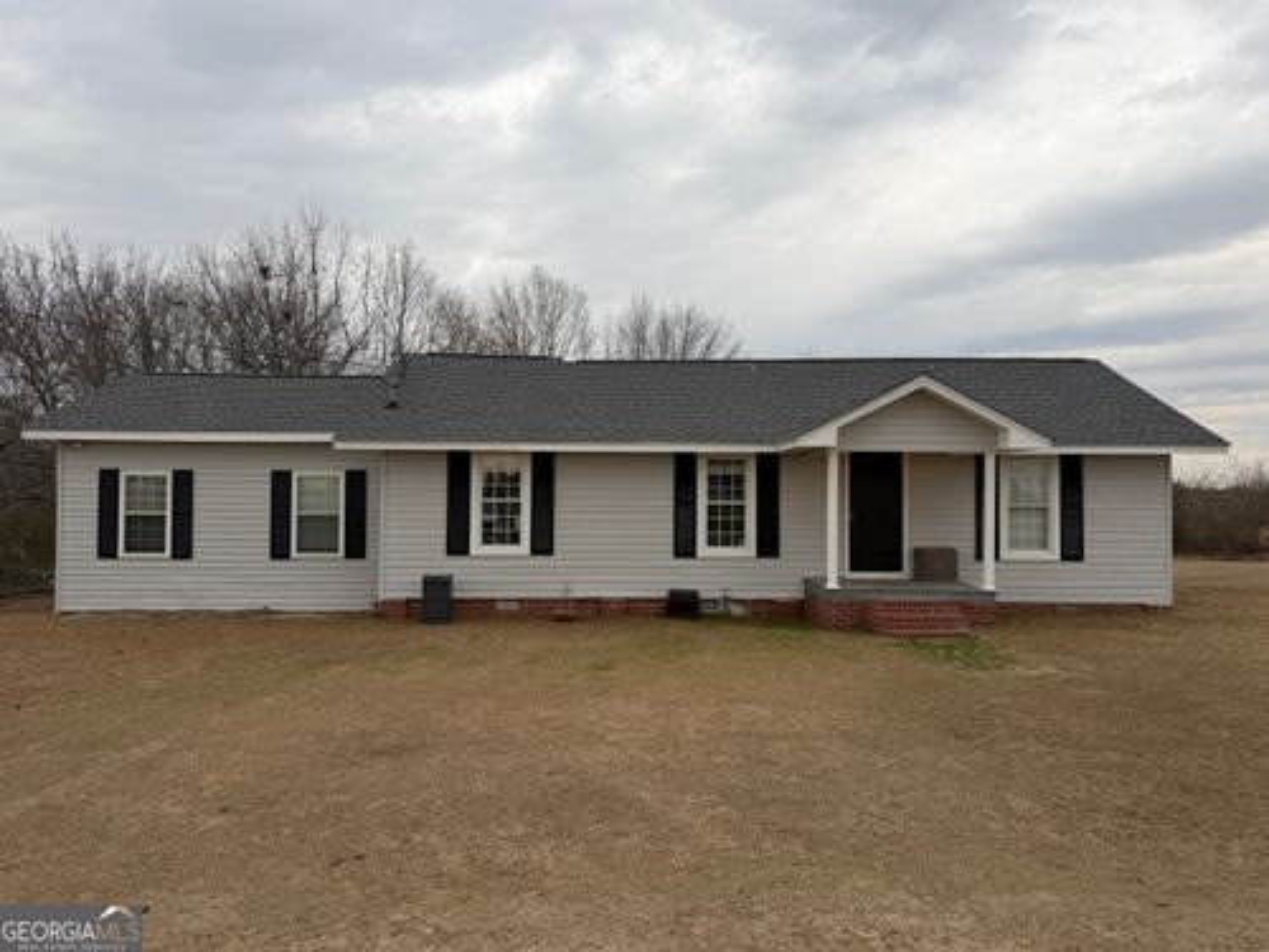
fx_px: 880
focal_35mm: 24
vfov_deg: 56.8
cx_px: 634
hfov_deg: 71.6
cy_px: 476
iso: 80
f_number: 1.78
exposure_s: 1/671
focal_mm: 6.76
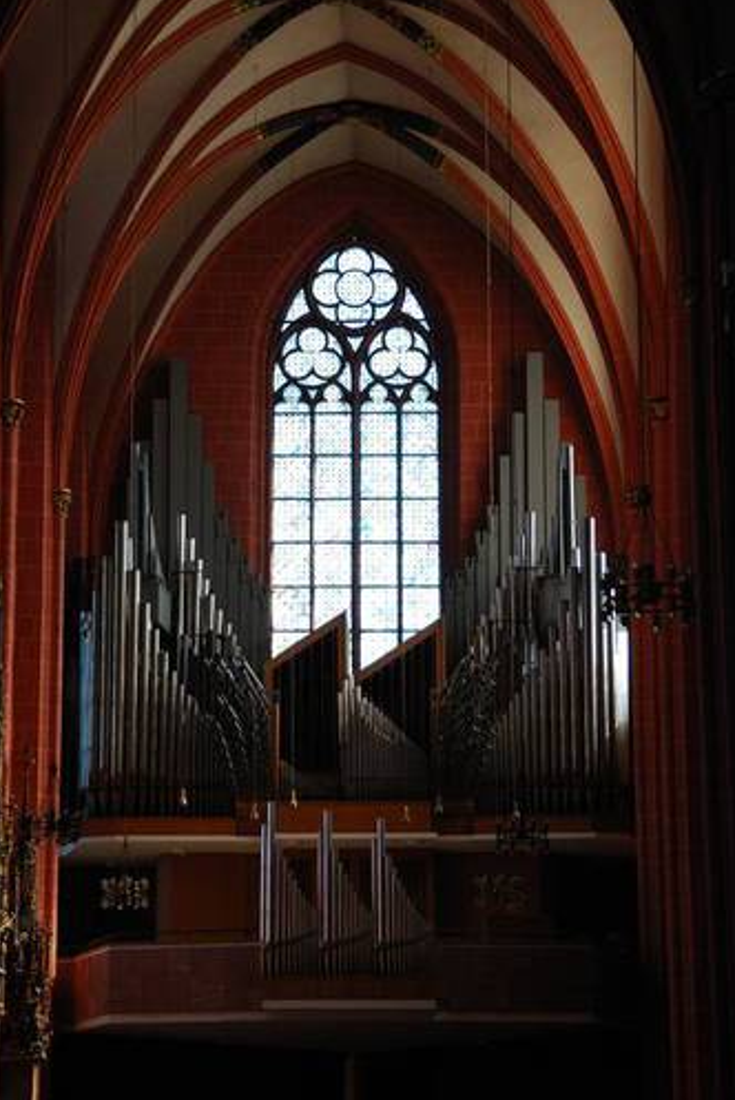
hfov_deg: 14.7
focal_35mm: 93
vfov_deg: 21.9
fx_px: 2844
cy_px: 463
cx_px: 359
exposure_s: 1/30
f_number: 4.5
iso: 280
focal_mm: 44
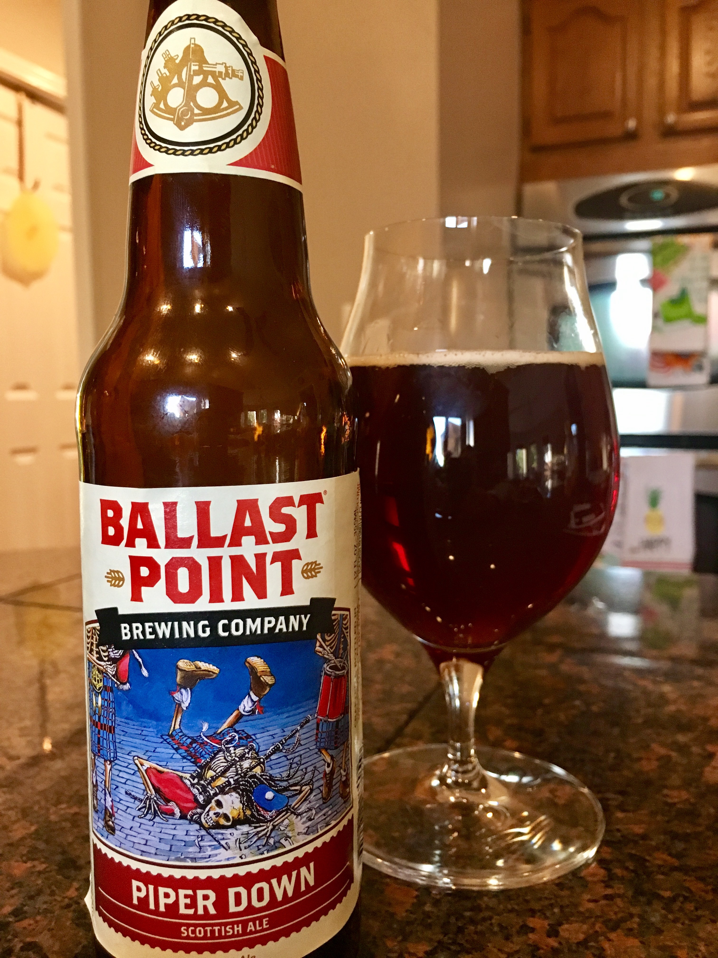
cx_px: 359
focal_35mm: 29
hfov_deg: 48.2
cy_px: 479
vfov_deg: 61.7
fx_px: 802
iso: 200
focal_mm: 4.15
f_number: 2.2
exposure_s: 1/30
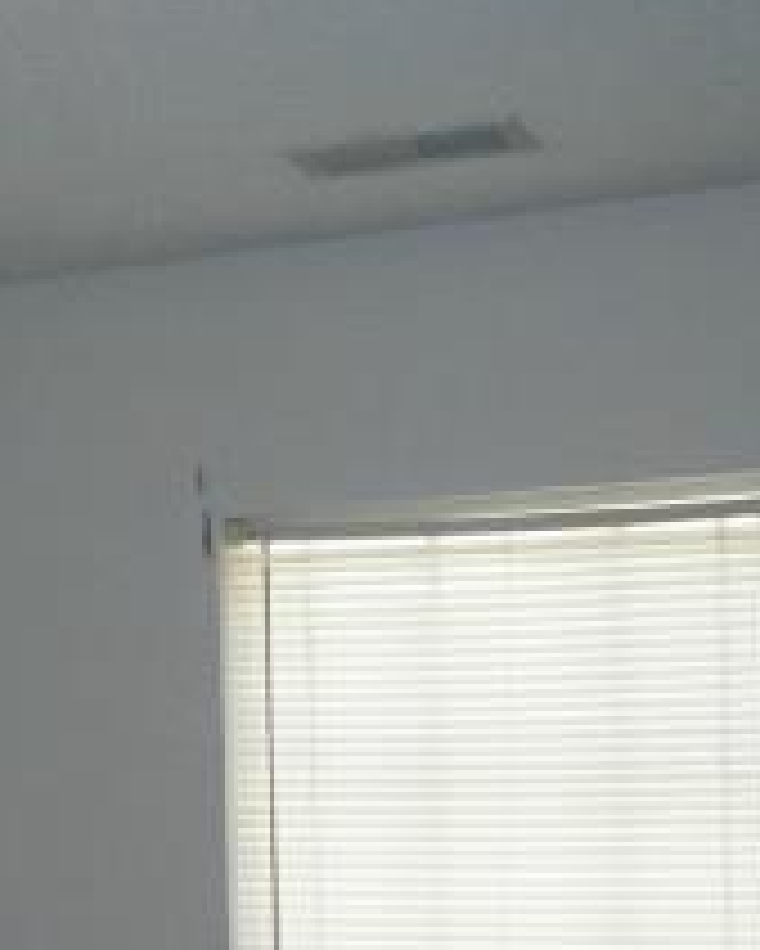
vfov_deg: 23.2
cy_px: 1058
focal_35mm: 77
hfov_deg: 19.8
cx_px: 202
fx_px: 2163
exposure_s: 1/250
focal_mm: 4.7
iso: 400
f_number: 2.8
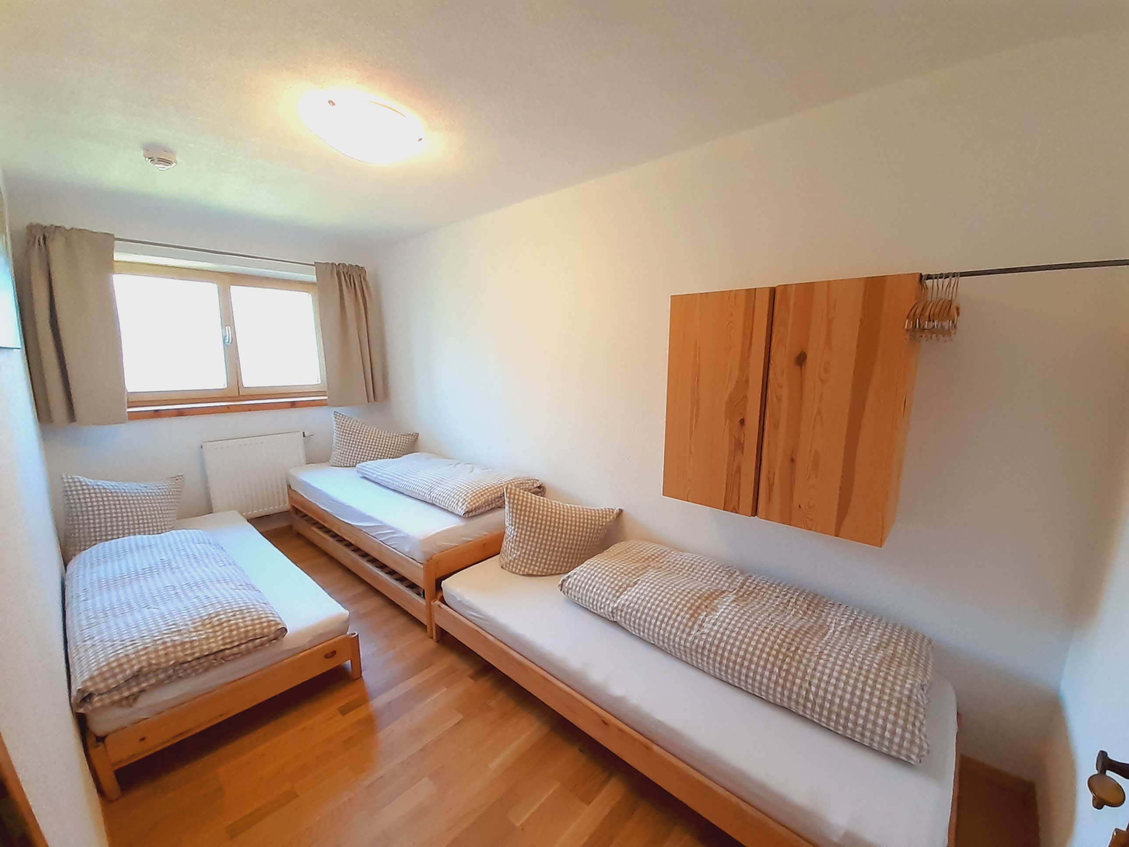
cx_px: 564
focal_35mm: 13
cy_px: 424
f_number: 2.2
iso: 100
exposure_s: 1/25
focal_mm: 1.13
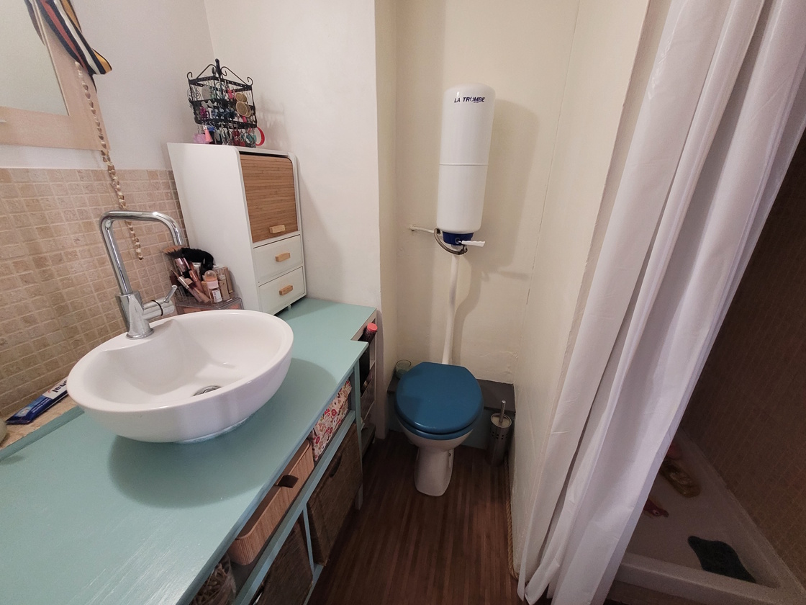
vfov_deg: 89.9
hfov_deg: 106.2
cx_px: 403
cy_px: 302
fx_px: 303
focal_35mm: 13
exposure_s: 1/33
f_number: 2.2
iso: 400
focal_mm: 1.74
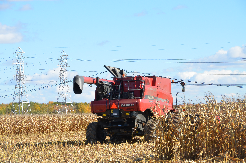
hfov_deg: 14.9
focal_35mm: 138
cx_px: 123
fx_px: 941
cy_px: 82
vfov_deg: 9.9
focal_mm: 92
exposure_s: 1/400
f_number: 10
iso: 320
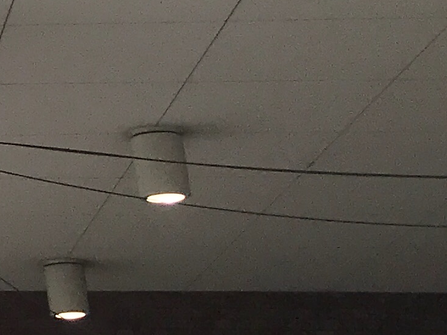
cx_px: -561
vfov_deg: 9.1
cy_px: -322
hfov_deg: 11.1
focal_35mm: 154
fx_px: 1989
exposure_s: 1/499
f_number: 1.8
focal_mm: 3.99
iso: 20
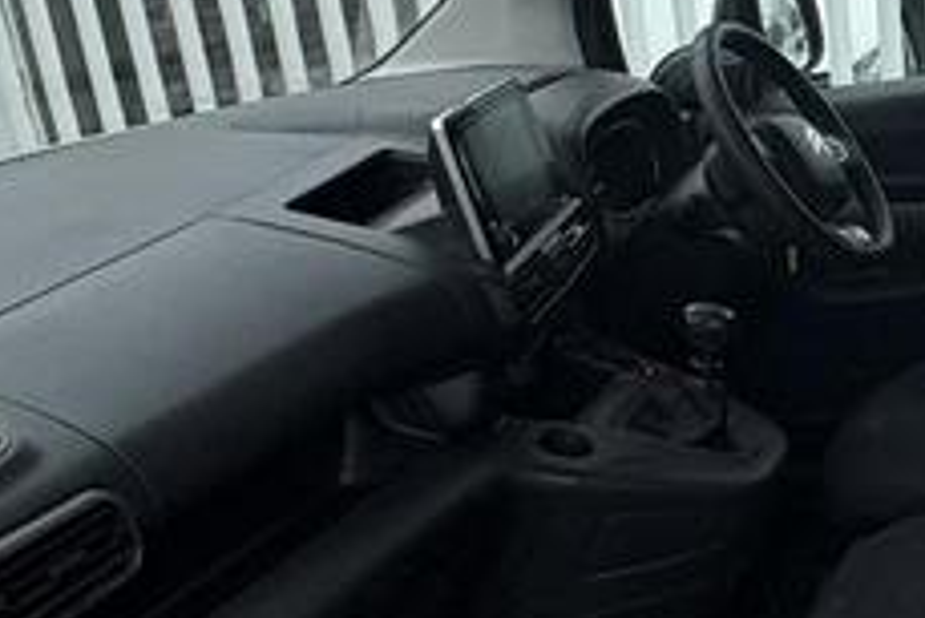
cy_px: 388
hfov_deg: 31.2
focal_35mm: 57
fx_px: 1465
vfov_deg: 23.8
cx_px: 1018
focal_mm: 2.22
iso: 64
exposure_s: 1/386
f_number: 2.2
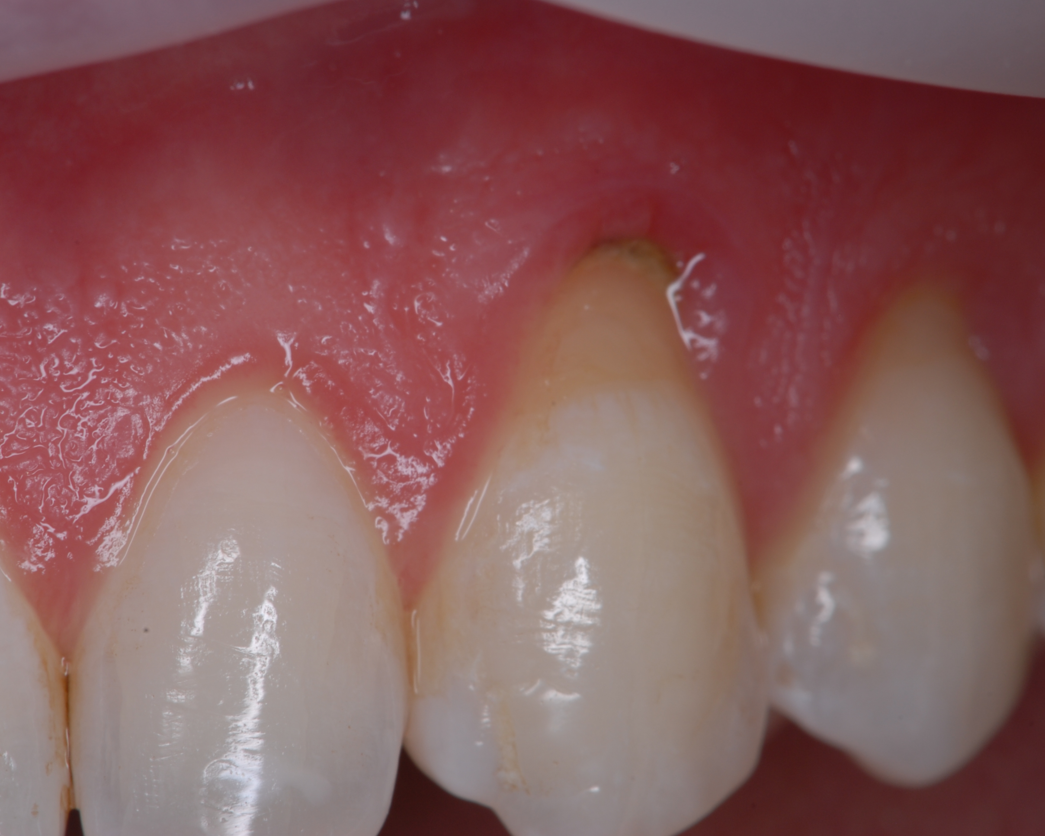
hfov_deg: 10.9
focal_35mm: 178
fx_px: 5492
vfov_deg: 8.7
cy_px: 418
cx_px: 489
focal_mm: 105
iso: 100
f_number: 36
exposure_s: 1/200
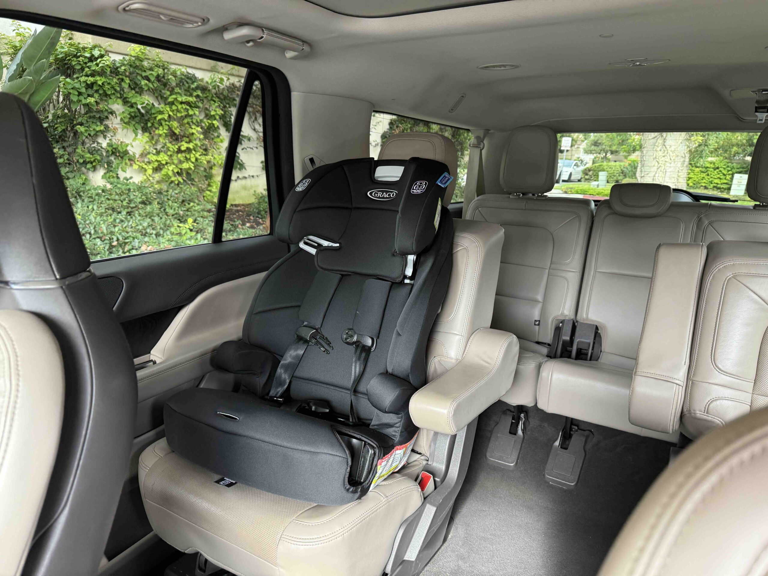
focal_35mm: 24
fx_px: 532
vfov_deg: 56.8
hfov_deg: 71.6
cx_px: 384
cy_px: 288
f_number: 1.78
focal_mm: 6.76
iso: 200
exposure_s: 1/97
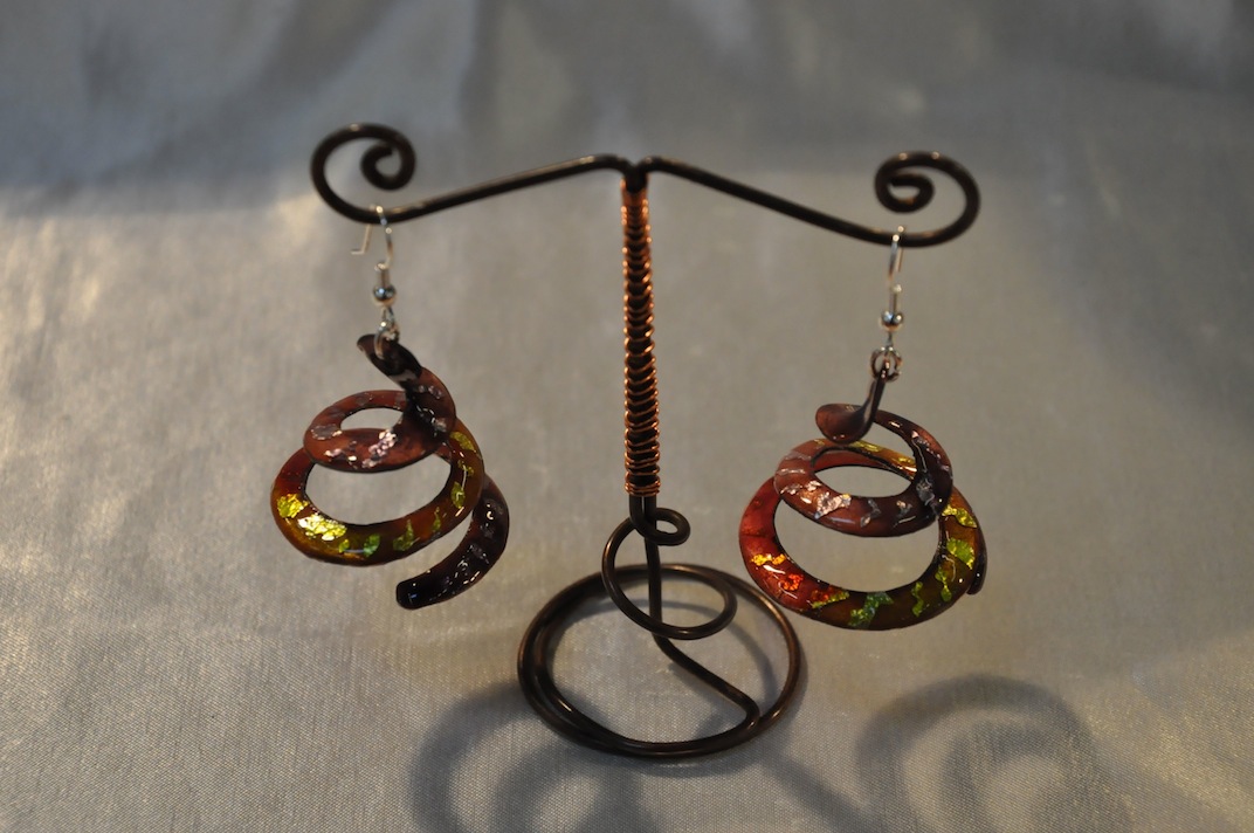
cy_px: 416
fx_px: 2714
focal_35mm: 78
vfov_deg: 17.4
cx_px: 627
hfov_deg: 26.0
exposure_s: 1/200
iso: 1600
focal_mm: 52
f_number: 7.1
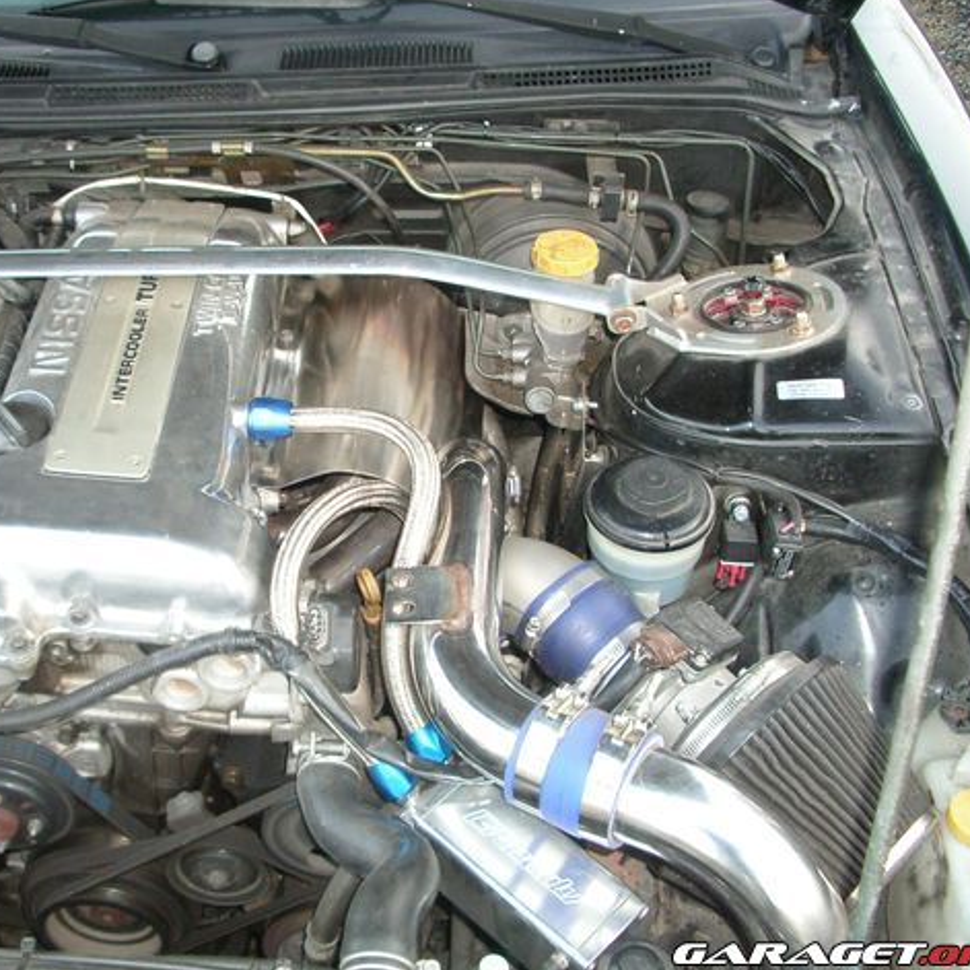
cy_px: 480
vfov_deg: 40.0
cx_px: 367
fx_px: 1332
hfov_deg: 39.8
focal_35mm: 42
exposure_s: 1/60
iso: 200
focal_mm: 5.8
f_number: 2.6
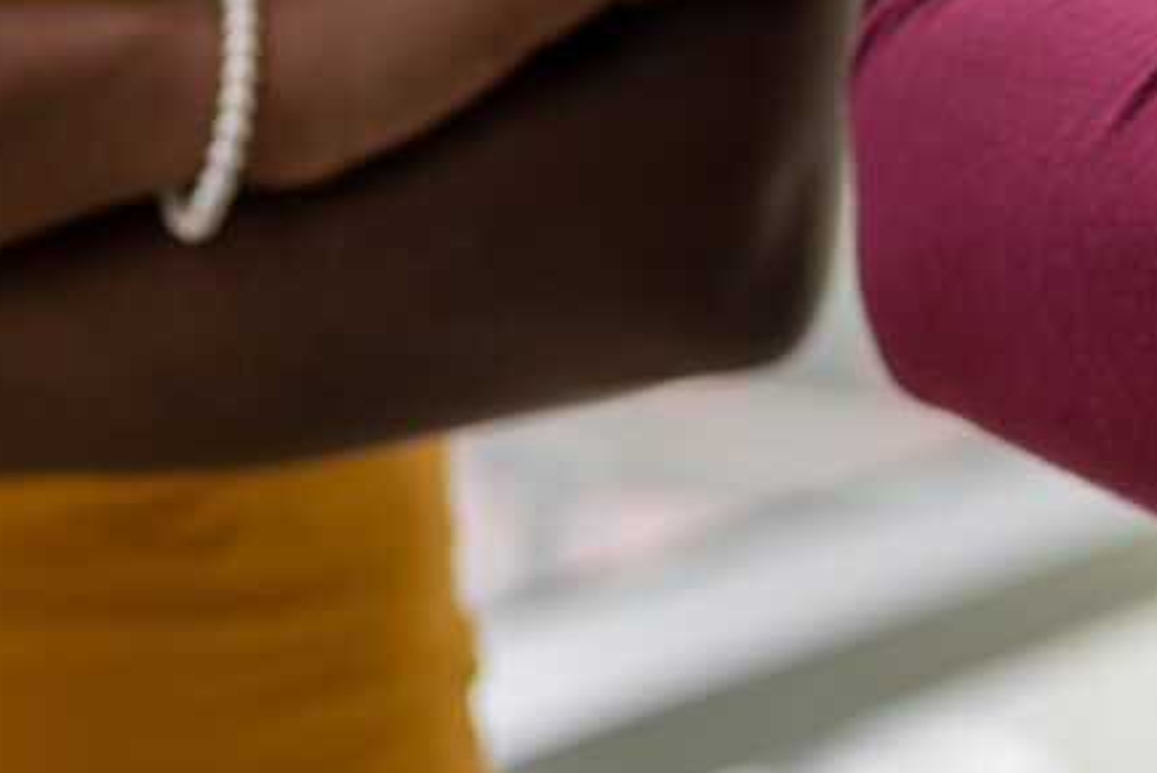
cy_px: -832
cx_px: 920
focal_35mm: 165
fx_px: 5306
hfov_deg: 12.4
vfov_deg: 7.9
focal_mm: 35
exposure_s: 1/160
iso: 320
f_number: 1.8
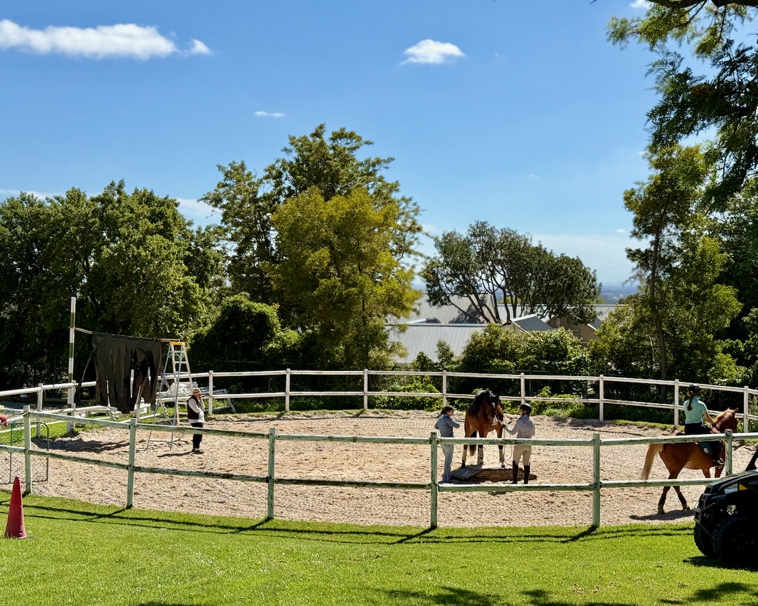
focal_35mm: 51
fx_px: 1144
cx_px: 363
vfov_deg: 29.7
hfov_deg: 36.6
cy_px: 300
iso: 80
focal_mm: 6.76
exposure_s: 1/4098
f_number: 1.78
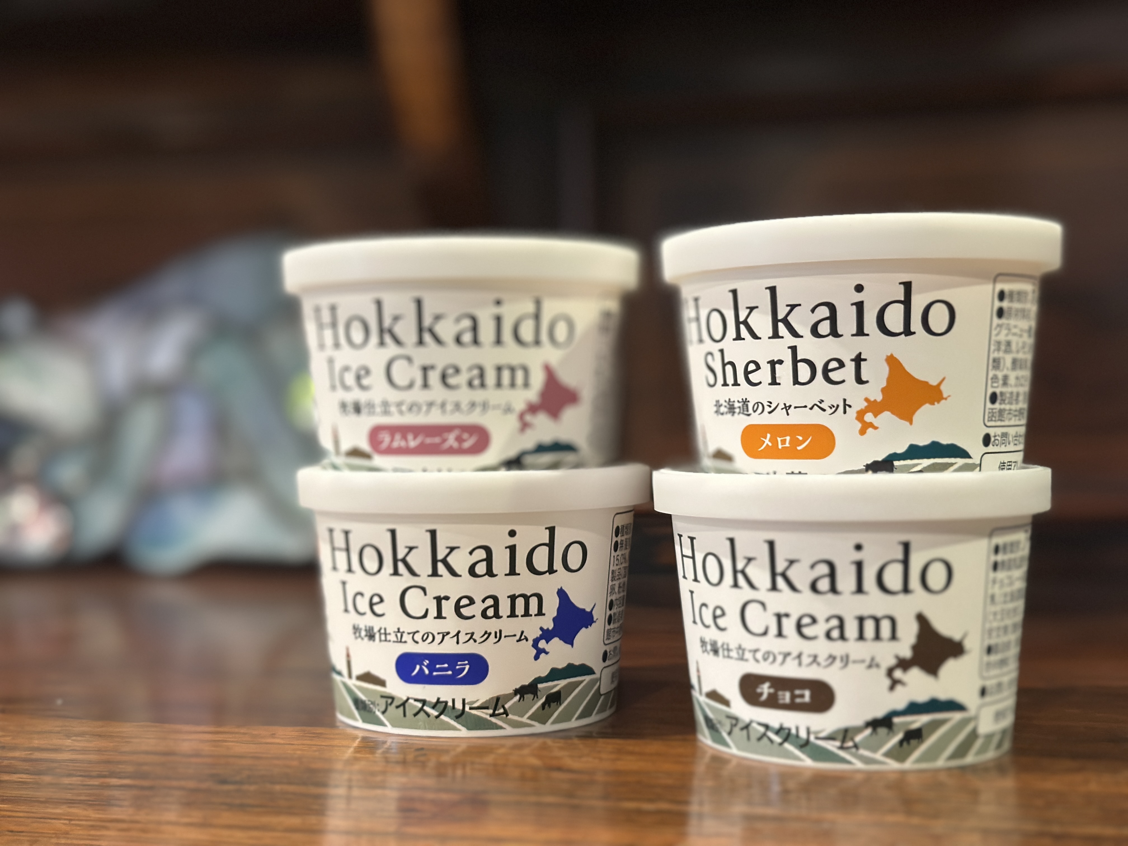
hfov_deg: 39.7
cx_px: 564
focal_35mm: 48
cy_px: 423
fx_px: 1564
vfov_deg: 30.3
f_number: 1.78
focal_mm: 6.86
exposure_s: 1/50
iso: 400
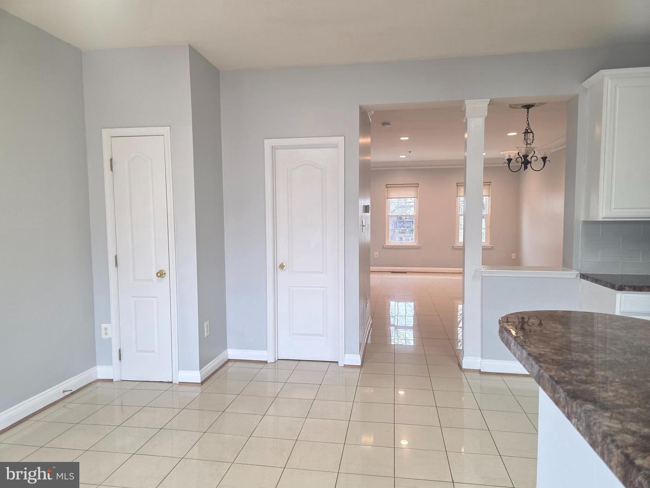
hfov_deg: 73.9
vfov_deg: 58.9
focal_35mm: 23
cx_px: 325
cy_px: 244
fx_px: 432
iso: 200
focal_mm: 6.3
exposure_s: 1/120
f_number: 1.7
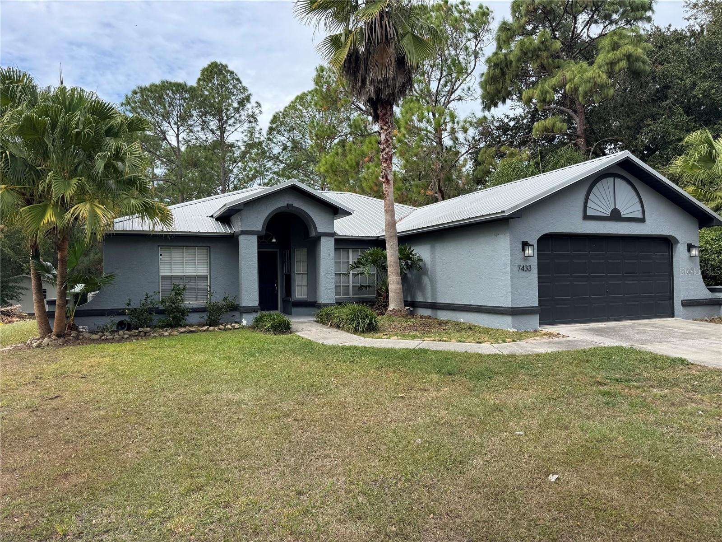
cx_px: 361
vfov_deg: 56.8
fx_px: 501
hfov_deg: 71.6
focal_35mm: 24
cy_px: 271
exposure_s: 1/1637
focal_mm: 6.76
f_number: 1.78
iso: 80
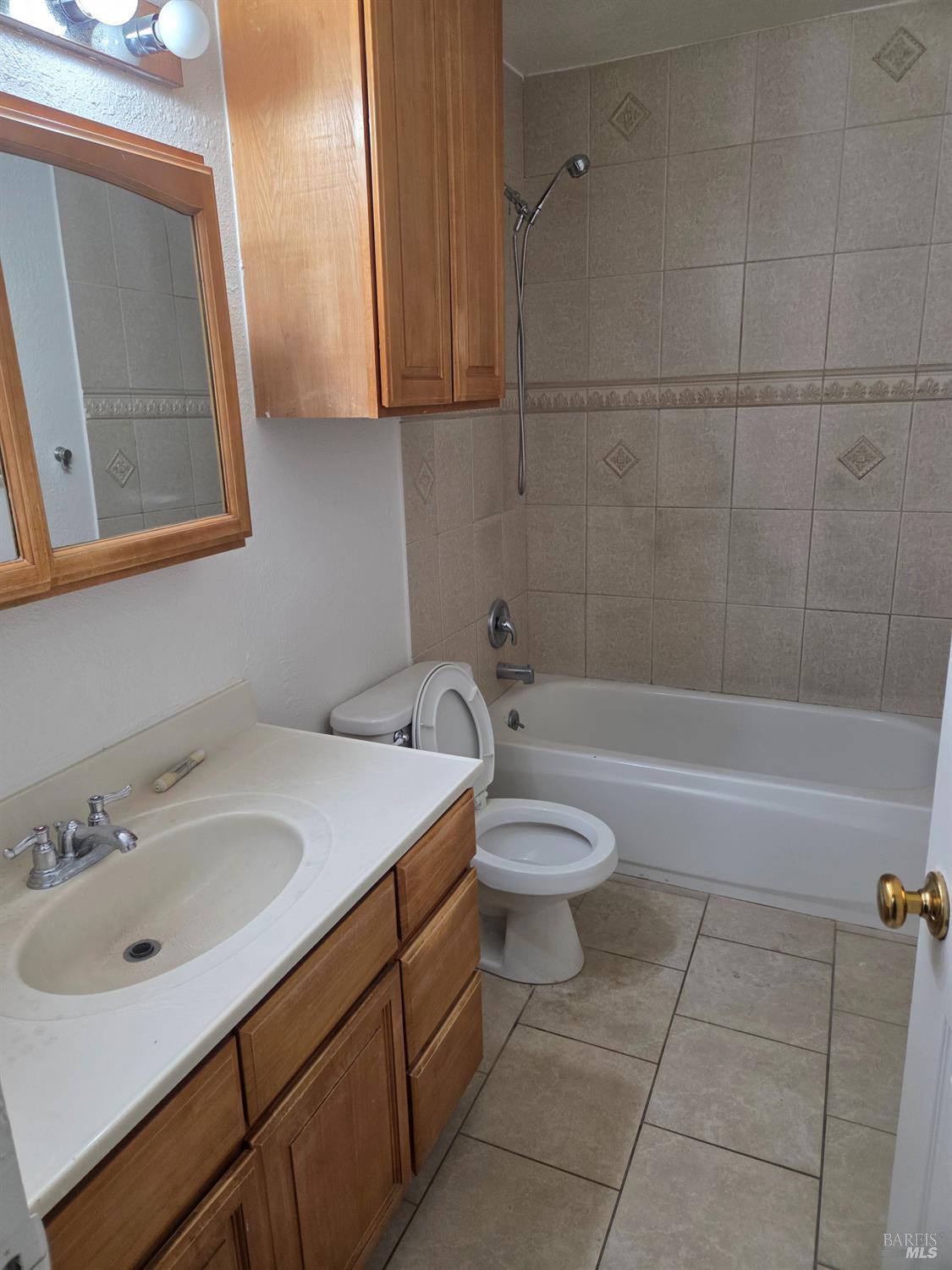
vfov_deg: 73.9
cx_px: 476
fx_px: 843
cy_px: 635
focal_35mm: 23
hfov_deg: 58.9
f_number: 1.8
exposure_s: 1/120
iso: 200
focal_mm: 5.4
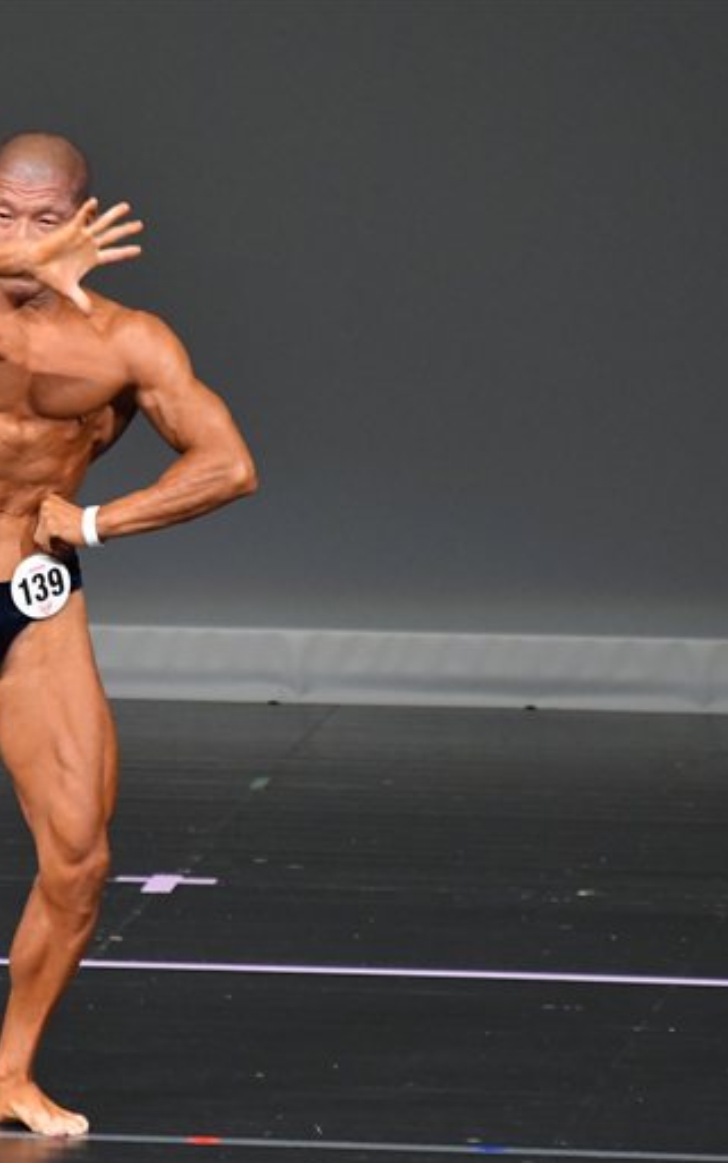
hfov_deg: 1.9
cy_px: 583
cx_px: 22
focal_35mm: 692
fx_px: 21949
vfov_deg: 3.0
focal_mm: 300
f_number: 5.6
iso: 4000
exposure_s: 1/400
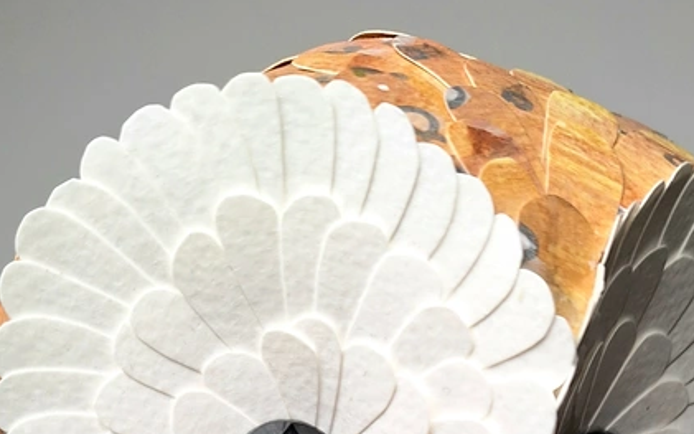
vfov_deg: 20.6
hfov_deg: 39.4
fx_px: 964
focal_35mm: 51
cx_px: 424
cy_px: 696
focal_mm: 5.54
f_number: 1.8
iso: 40
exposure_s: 1/227
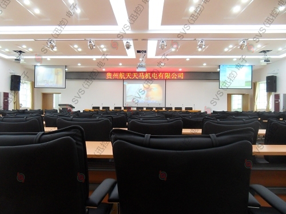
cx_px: 143
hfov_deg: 71.6
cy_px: 107
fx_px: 198
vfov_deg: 56.8
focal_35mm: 24
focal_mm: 4.2
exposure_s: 1/30
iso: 320
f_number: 3.3
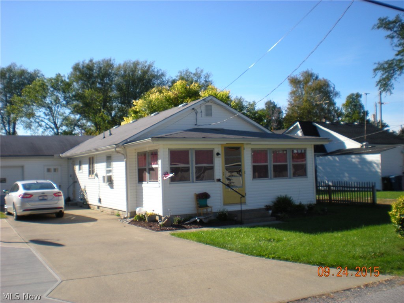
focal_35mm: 38
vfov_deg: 37.7
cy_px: 152
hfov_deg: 49.0
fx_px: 443
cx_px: 202
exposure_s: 1/399
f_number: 4.6
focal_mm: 6.3
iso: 64
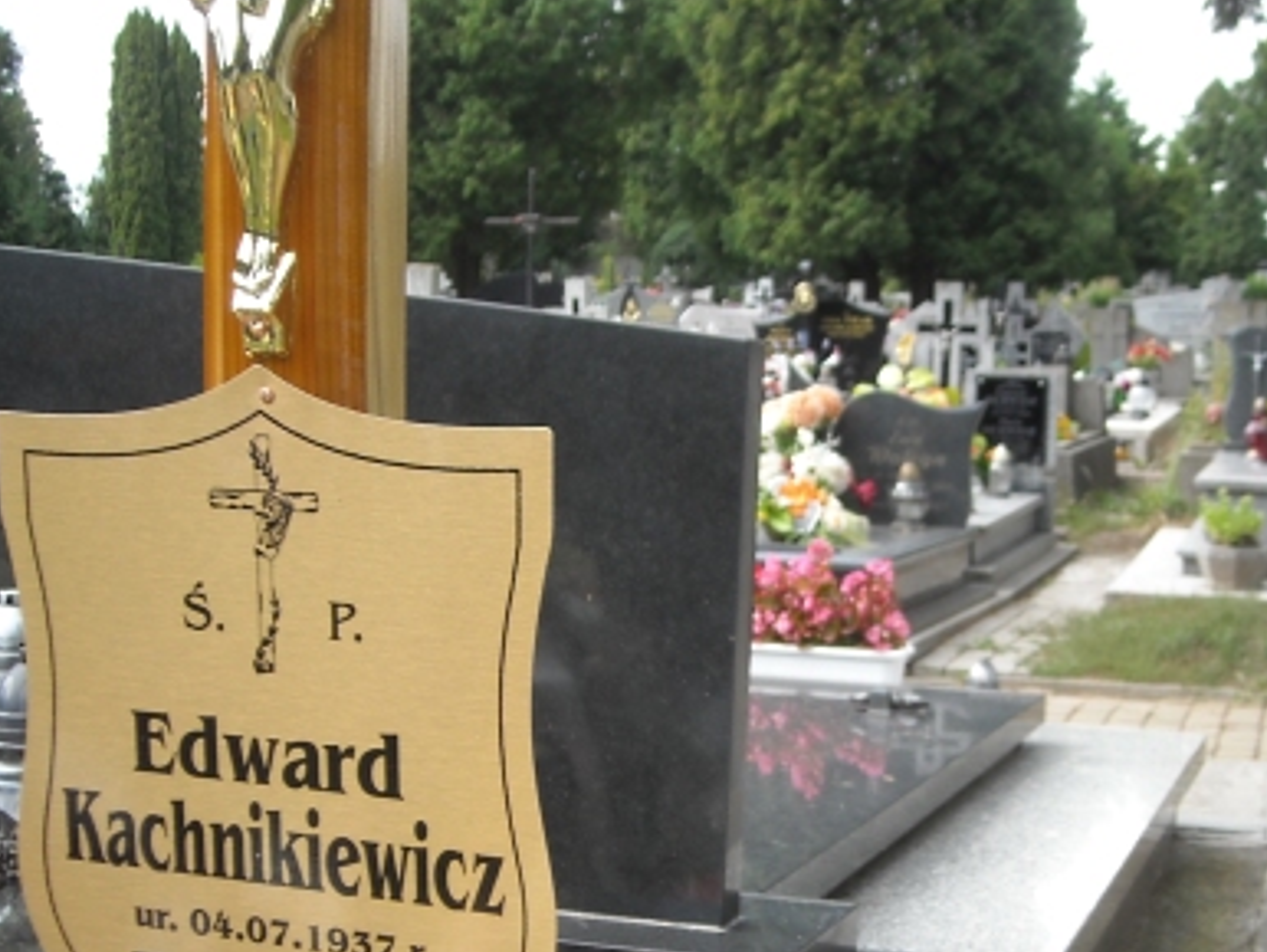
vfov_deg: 25.1
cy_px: 670
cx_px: 722
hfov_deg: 33.2
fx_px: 2124
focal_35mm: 58
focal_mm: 5.7
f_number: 2.8
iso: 64
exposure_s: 1/272
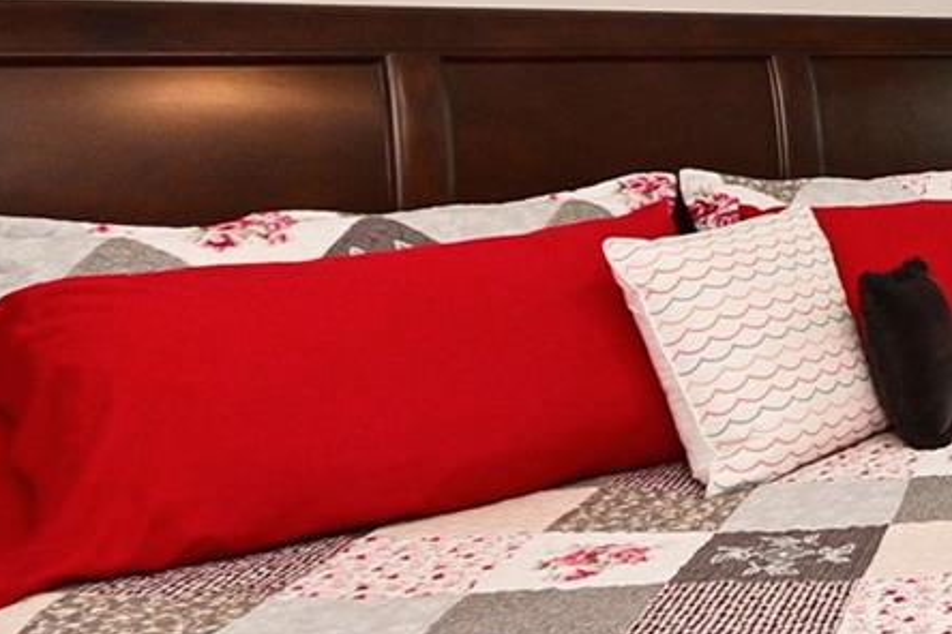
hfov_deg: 27.0
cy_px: 32
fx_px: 1428
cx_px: 1400
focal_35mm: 54
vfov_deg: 24.2
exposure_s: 1/100
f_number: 7.1
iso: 800
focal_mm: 10
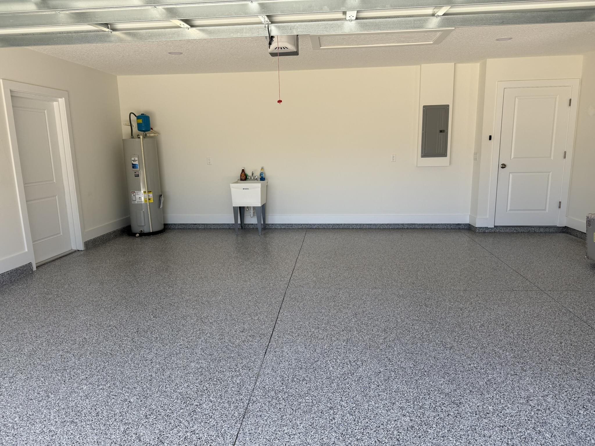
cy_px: 223
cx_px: 298
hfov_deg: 71.6
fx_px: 413
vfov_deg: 56.8
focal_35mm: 24
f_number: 1.78
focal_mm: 6.76
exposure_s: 1/622
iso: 80
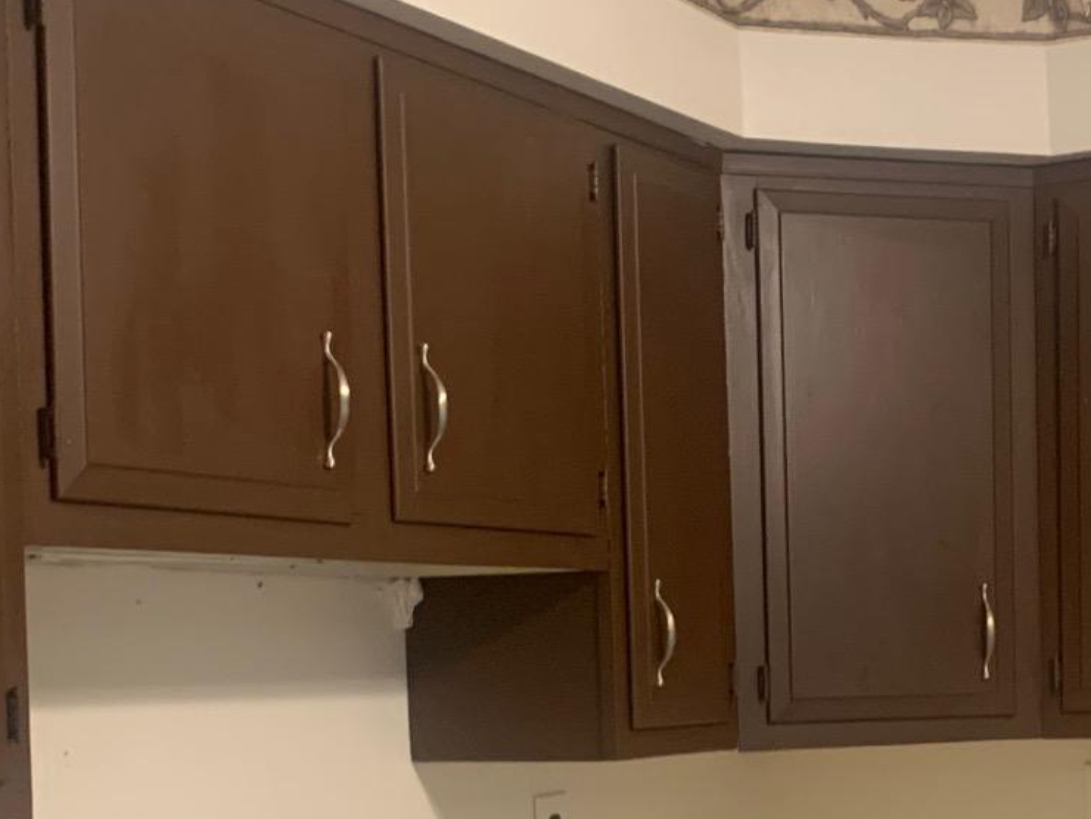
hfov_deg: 26.6
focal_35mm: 72
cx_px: 832
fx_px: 2269
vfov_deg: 19.8
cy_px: 835
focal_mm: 4.25
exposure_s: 1/60
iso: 320
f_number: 1.8
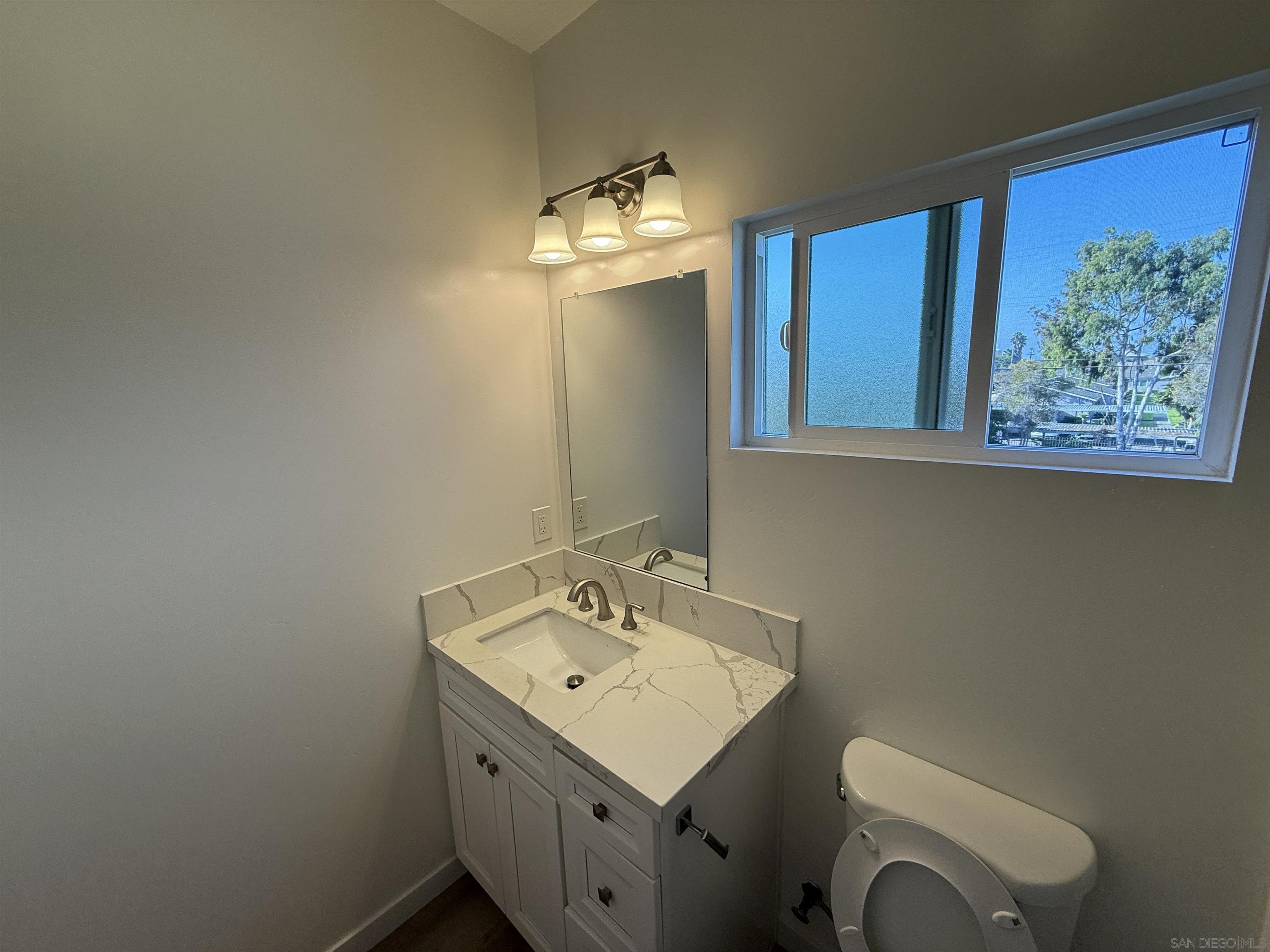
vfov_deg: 85.7
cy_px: 476
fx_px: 514
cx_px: 635
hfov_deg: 102.1
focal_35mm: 14
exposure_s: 1/318
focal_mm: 2.22
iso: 64
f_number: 2.2
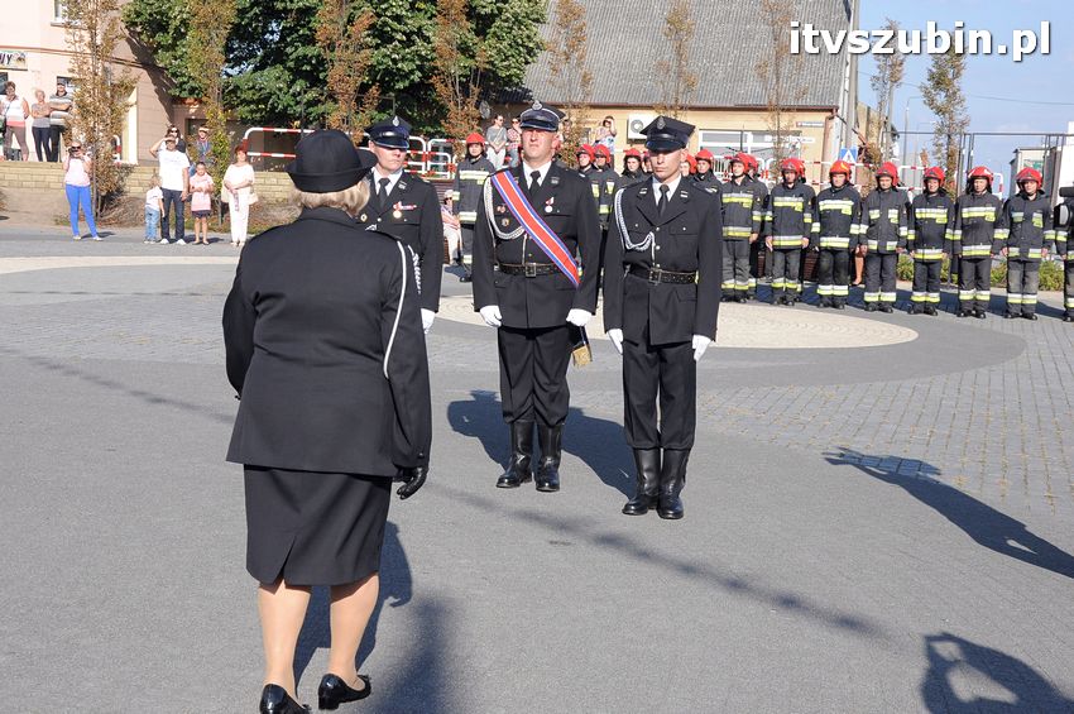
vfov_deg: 25.7
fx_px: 1565
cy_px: 357
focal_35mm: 52
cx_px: 537
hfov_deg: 37.9
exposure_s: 1/400
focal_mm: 35
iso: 400
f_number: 10
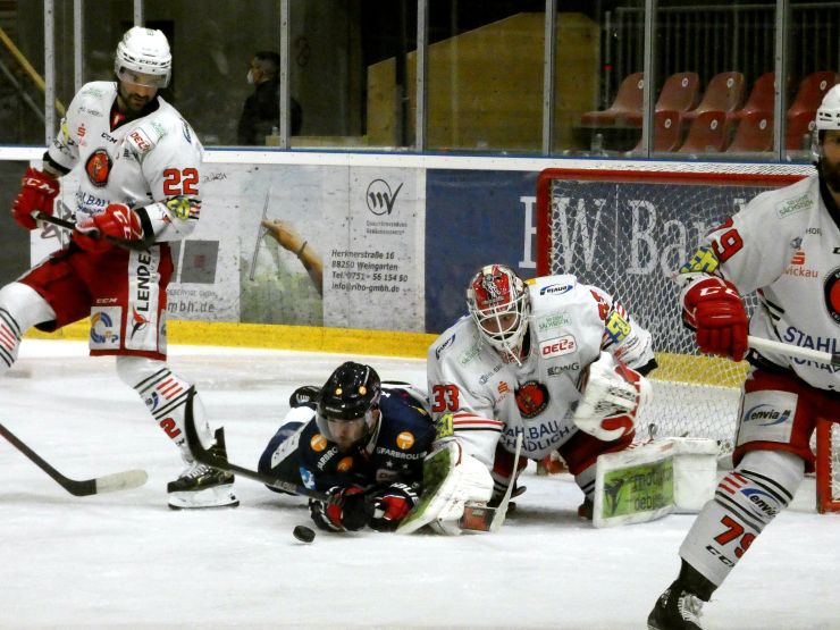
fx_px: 4708
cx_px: 420
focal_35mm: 194
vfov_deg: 7.7
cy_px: 315
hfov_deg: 10.2
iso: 2500
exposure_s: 1/500
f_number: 5.5
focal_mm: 34.8
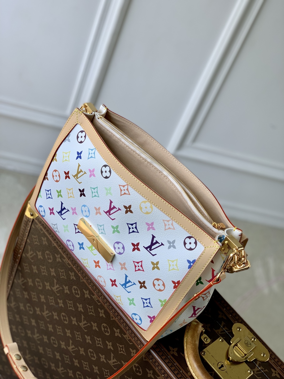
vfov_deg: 36.8
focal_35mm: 52
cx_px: 142
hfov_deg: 28.0
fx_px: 569
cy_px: 190
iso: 16
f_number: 2.4
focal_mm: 6
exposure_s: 1/197
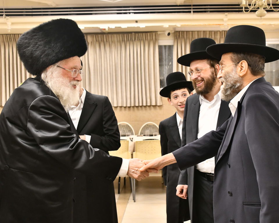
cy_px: 107
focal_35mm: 48
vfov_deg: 31.4
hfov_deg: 38.7
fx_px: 396
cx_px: 162
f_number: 5.6
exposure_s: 1/250
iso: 2000
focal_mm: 35
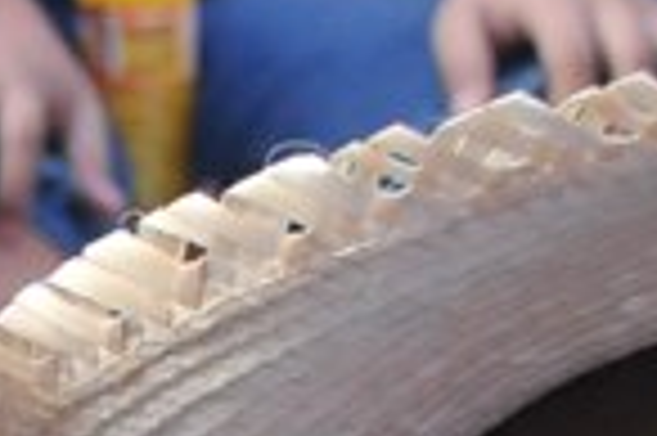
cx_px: -801
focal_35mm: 368
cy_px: 1402
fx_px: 6699
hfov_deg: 5.5
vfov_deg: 3.6
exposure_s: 1/100
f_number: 5.6
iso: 1000
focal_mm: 35
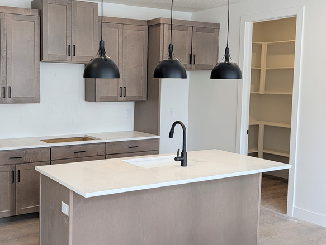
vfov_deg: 34.4
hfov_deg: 44.1
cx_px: 107
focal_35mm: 42
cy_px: 117
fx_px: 396
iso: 33
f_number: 1.68
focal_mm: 6.9
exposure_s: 1/120
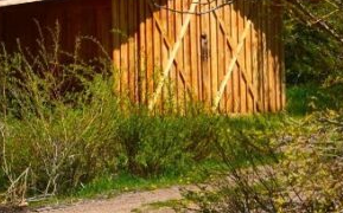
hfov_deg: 8.4
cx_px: 178
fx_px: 2325
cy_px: -48
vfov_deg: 5.2
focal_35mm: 249
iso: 100
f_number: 9
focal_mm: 46
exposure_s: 1/320
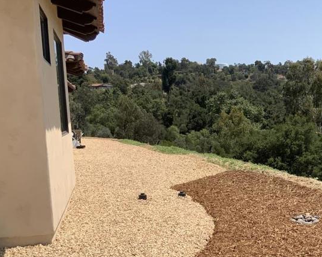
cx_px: 238
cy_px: 170
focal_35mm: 54
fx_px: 514
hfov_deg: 34.1
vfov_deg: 27.9
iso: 20
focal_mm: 3
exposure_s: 1/2538
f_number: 1.8
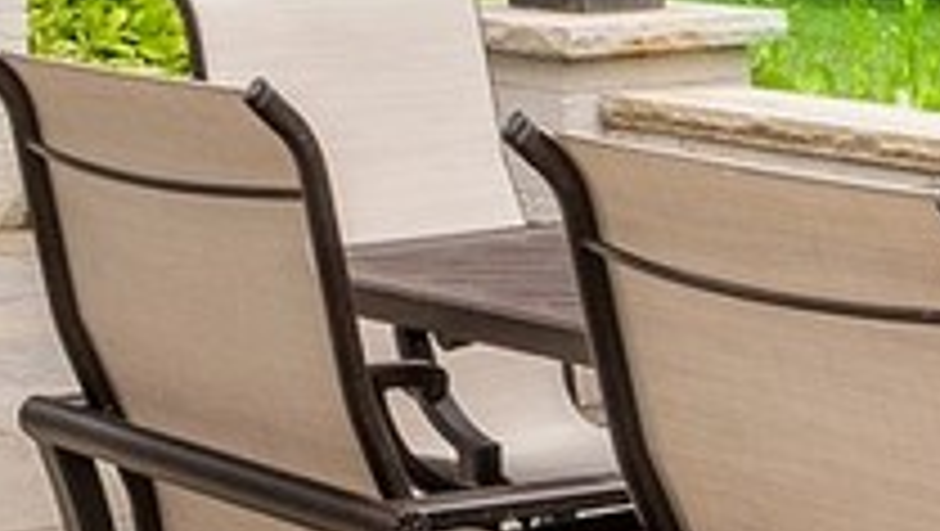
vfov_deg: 8.6
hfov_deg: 15.1
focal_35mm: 138
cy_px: -243
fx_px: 3443
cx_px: -103
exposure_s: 1/60
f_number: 8
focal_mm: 17
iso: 200
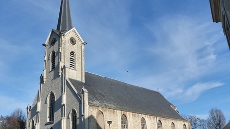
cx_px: 88
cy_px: 66
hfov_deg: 56.0
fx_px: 214
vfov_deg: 33.7
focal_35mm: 35
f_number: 5.6
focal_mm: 4.5
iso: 125
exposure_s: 1/320
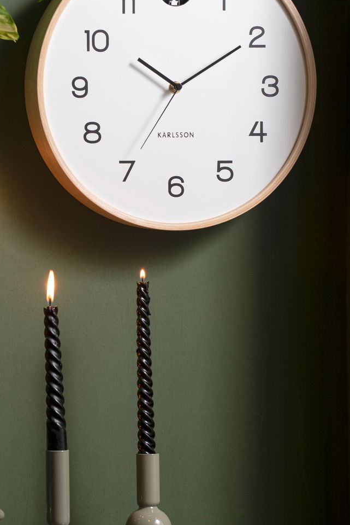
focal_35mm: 225
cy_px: 250
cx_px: 64
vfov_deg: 9.1
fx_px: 3277
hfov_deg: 6.1
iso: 160
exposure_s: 1/13
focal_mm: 135
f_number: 6.3
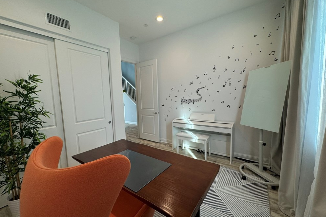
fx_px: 136
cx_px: 160
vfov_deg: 77.3
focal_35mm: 15
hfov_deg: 100.4
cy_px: 111
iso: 160
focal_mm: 2.22
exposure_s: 1/120
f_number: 2.2
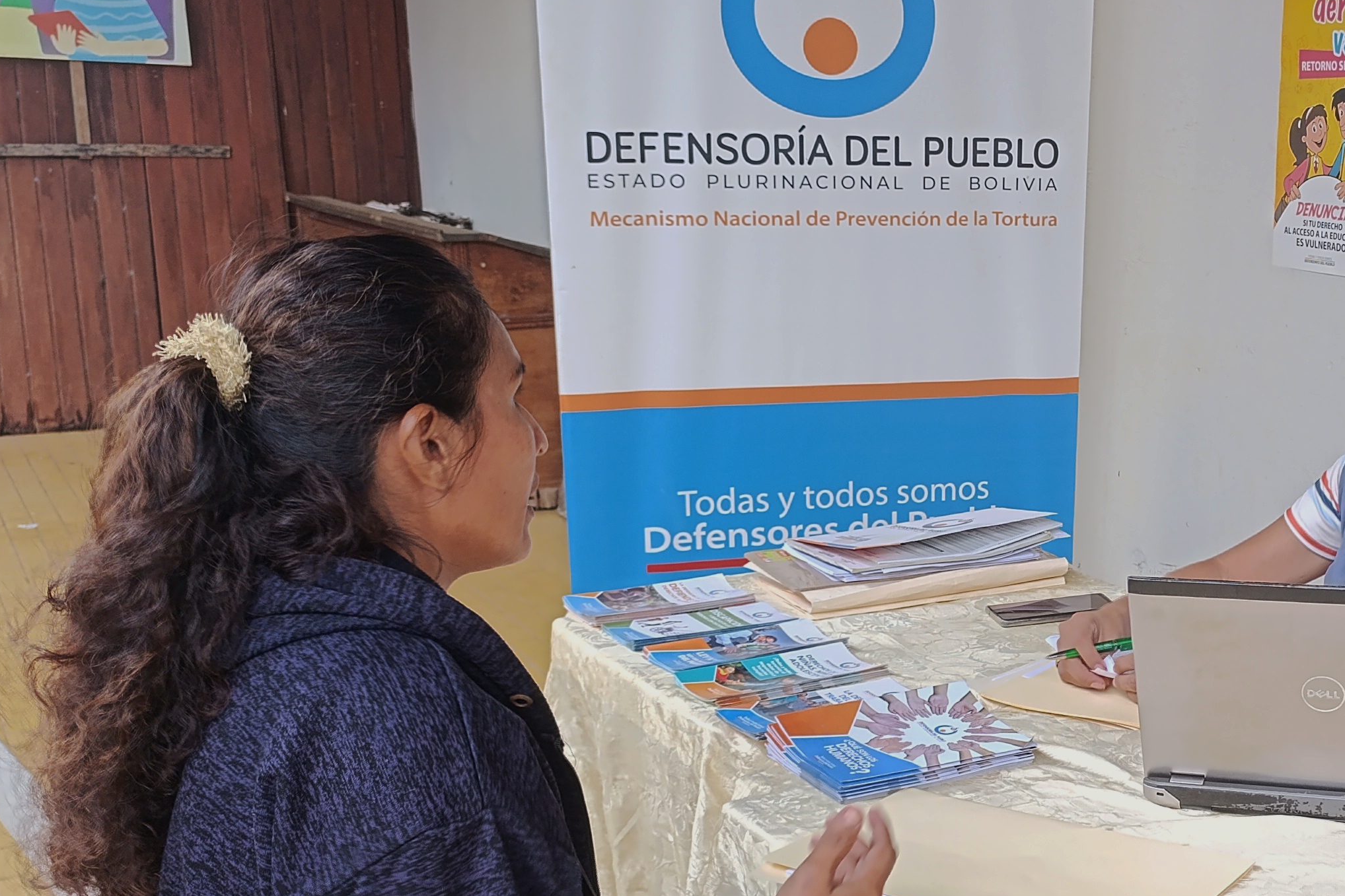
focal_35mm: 48
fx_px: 1793
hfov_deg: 39.0
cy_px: 597
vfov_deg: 27.9
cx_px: 1140
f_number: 1.6
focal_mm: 6.14
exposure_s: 1/100
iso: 160
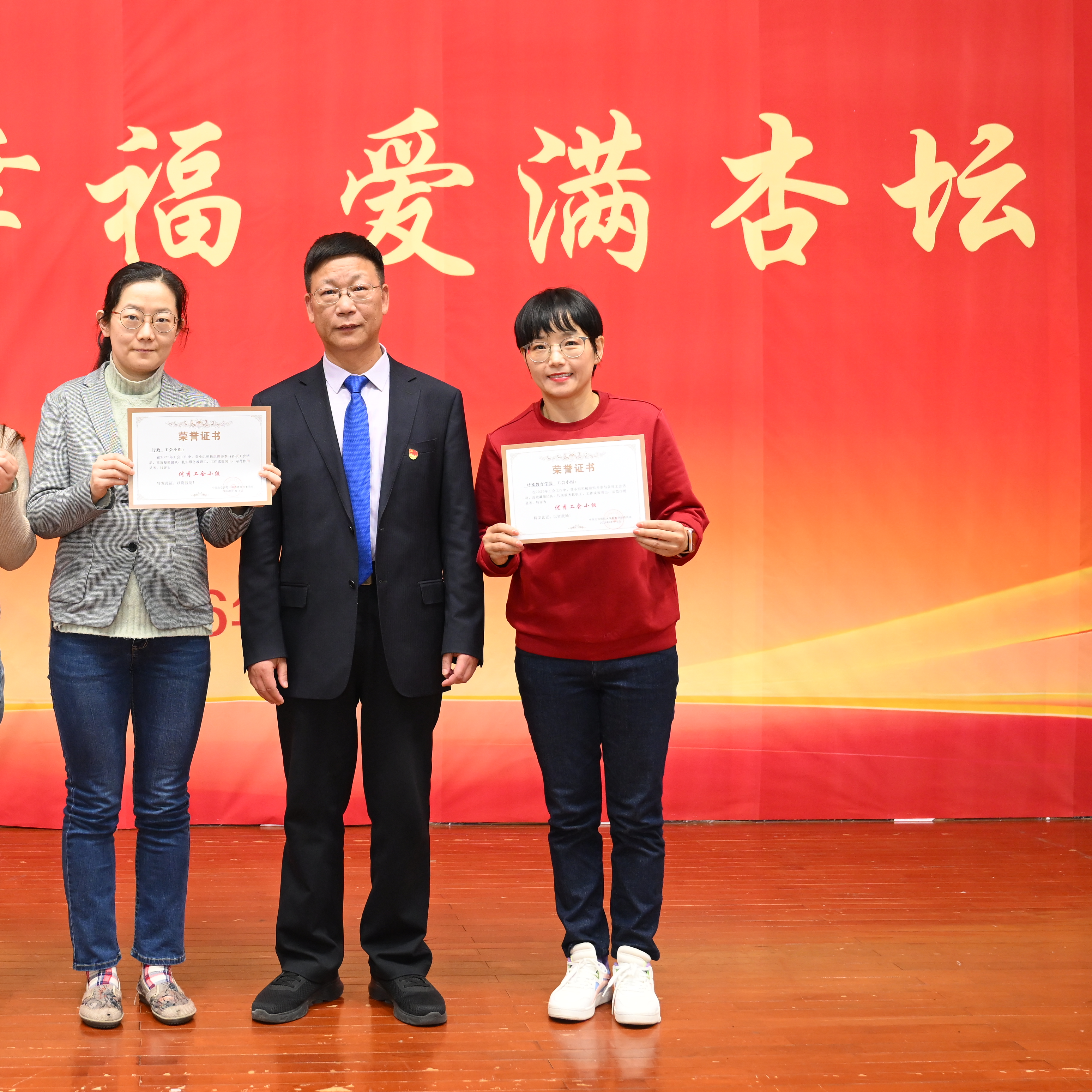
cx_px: 230
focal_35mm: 52
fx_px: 1851
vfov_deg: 32.8
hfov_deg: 32.1
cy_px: 433
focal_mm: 30.5
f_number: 3.5
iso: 1600
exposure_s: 1/160
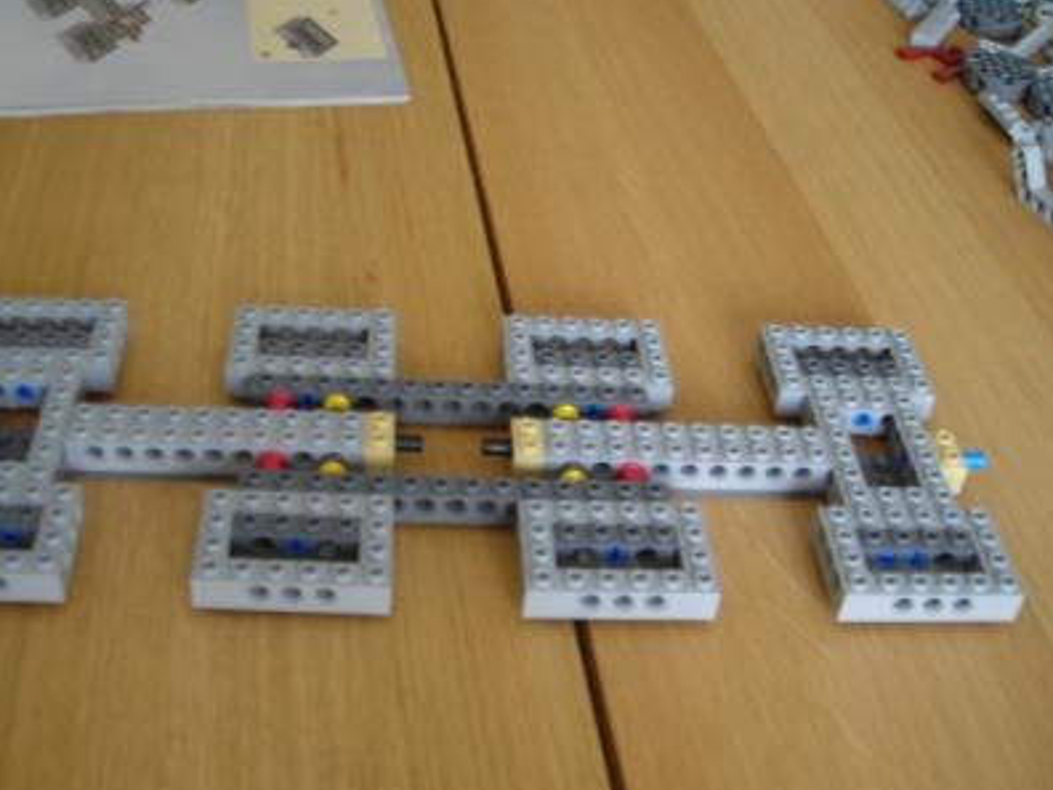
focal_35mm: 43
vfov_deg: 33.6
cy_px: 426
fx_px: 1308
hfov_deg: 43.8
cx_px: 468
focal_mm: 6.3
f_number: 3.2
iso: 50
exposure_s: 1/4.1
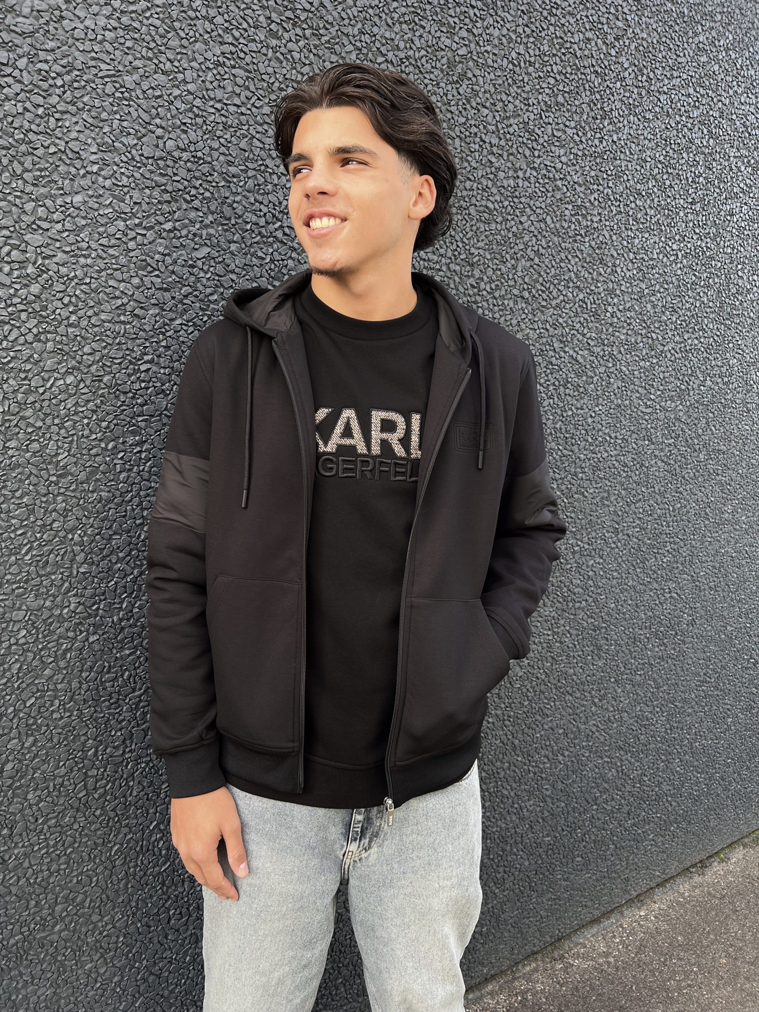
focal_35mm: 26
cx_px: 380
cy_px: 506
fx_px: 760
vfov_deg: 67.3
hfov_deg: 53.1
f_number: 1.5
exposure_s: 1/150
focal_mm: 5.7
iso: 64
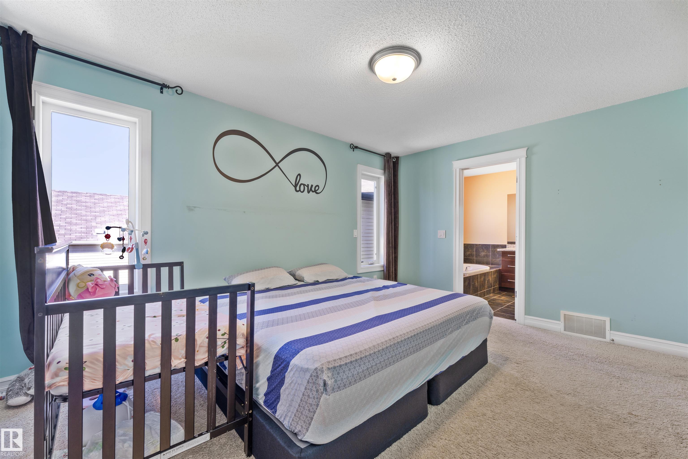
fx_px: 268
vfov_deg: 81.2
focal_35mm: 14
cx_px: 344
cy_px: 230
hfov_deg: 104.3
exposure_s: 1/10
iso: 200
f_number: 8
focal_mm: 14
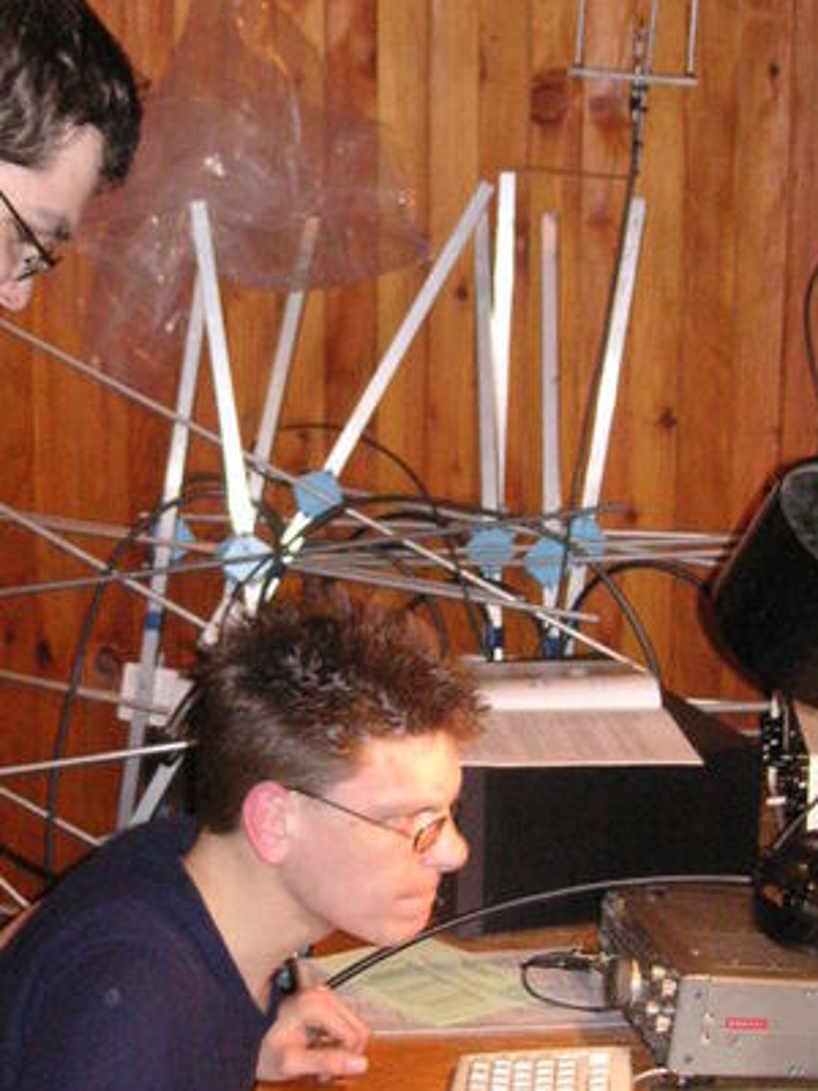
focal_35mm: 74
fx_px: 2332
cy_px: 581
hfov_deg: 19.9
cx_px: 360
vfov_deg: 26.3
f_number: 2.8
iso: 160
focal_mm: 6.1
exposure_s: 1/45
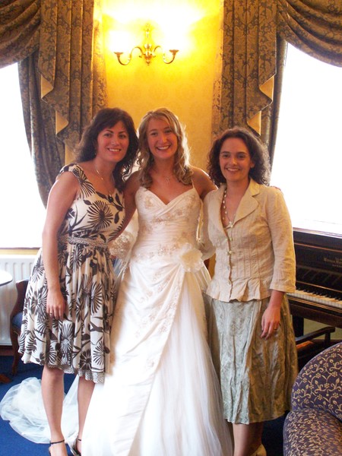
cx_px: 171
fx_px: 883
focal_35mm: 67
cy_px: 228
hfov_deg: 21.9
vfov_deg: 29.0
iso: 400
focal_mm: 11.1
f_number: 3.2
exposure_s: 1/8
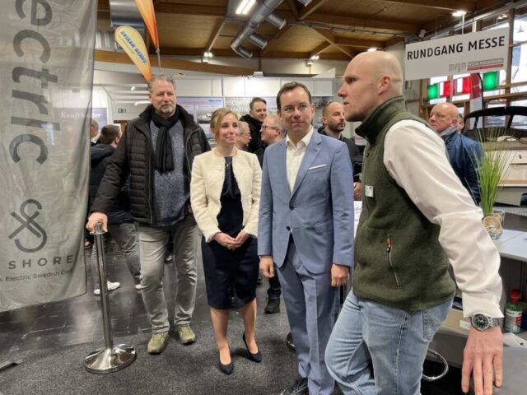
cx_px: 264
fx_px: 396
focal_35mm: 26
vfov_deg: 53.1
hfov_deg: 67.3
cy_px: 198
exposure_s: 1/100
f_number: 1.5
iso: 125
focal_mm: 5.7
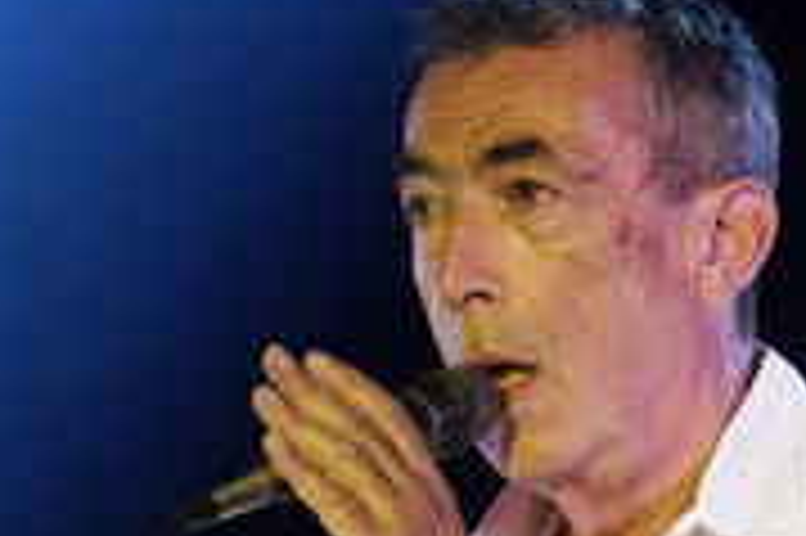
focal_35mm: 891
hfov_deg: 2.3
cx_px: 471
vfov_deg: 1.5
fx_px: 19930
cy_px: 504
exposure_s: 1/200
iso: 3200
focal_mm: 353
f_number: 6.3
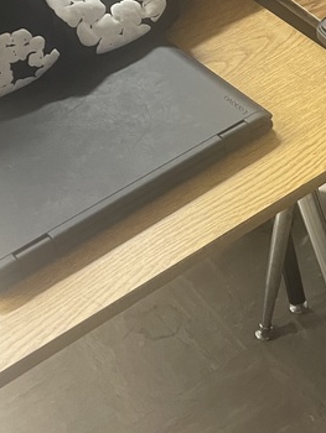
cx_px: 393
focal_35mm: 76
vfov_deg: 25.5
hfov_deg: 18.4
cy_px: 131
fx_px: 953
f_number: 1.6
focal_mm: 4.2
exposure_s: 1/40
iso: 400
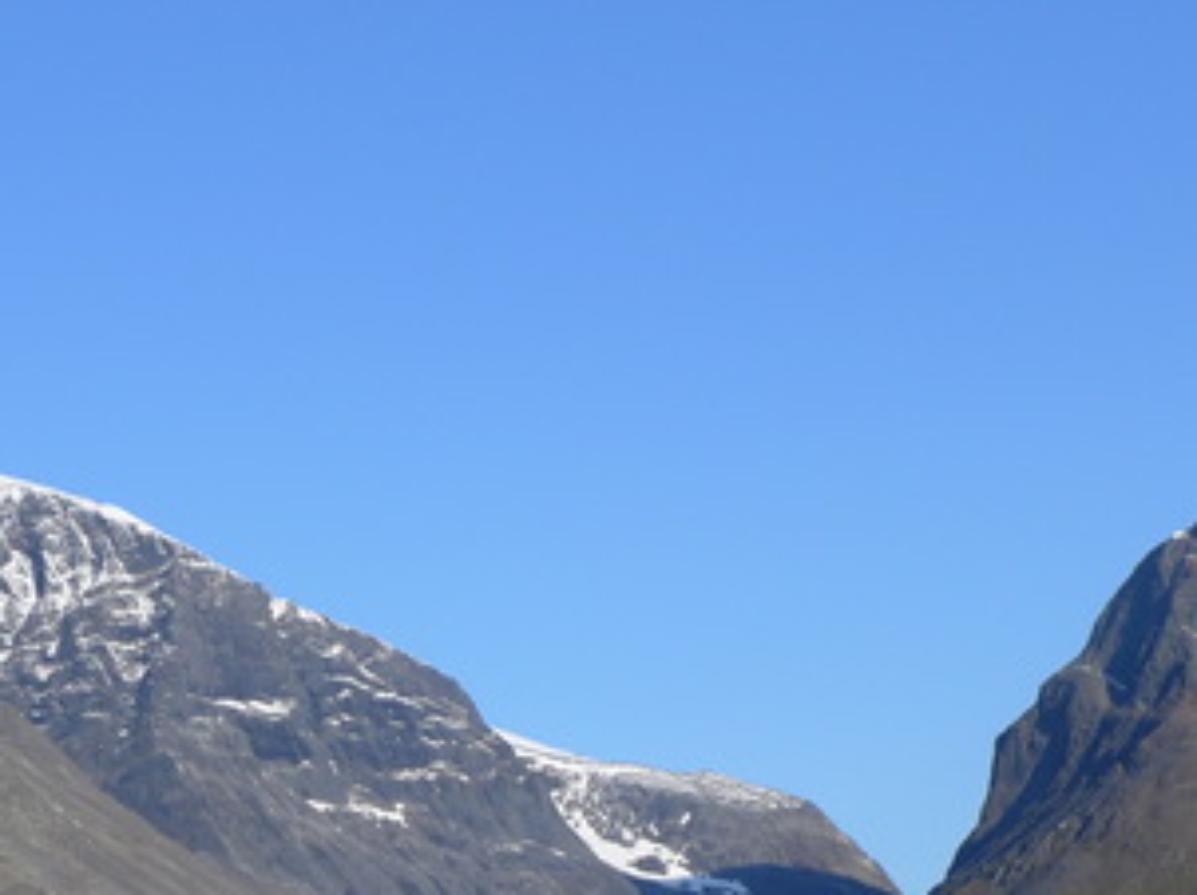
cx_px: 600
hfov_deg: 15.7
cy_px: 943
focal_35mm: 126
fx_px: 4354
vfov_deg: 11.6
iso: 80
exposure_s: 1/1300
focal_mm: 10.8
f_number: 2.8
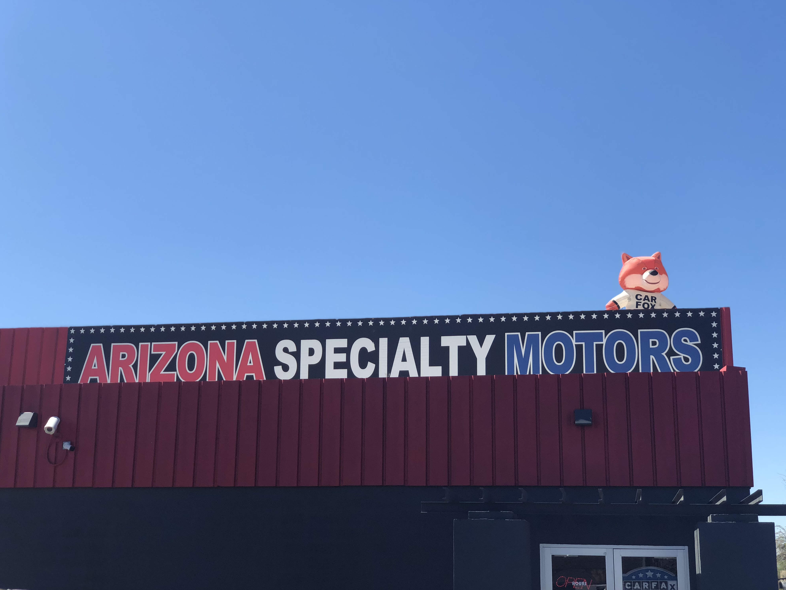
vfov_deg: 27.5
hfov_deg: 36.2
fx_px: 1203
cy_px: 293
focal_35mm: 53
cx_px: 386
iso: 16
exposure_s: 1/1021
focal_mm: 6
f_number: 2.4
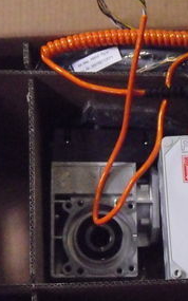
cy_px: 150
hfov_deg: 14.6
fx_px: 722
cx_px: 190
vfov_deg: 23.6
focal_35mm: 88
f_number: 2.7
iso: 1600
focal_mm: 6.2
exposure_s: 1/100
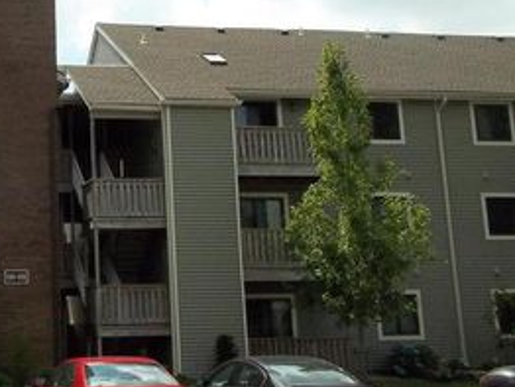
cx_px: 28
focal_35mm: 61
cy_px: 137
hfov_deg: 30.0
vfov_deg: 24.0
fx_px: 908
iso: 172
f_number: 5.5
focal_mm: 5.7
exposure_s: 1/1000
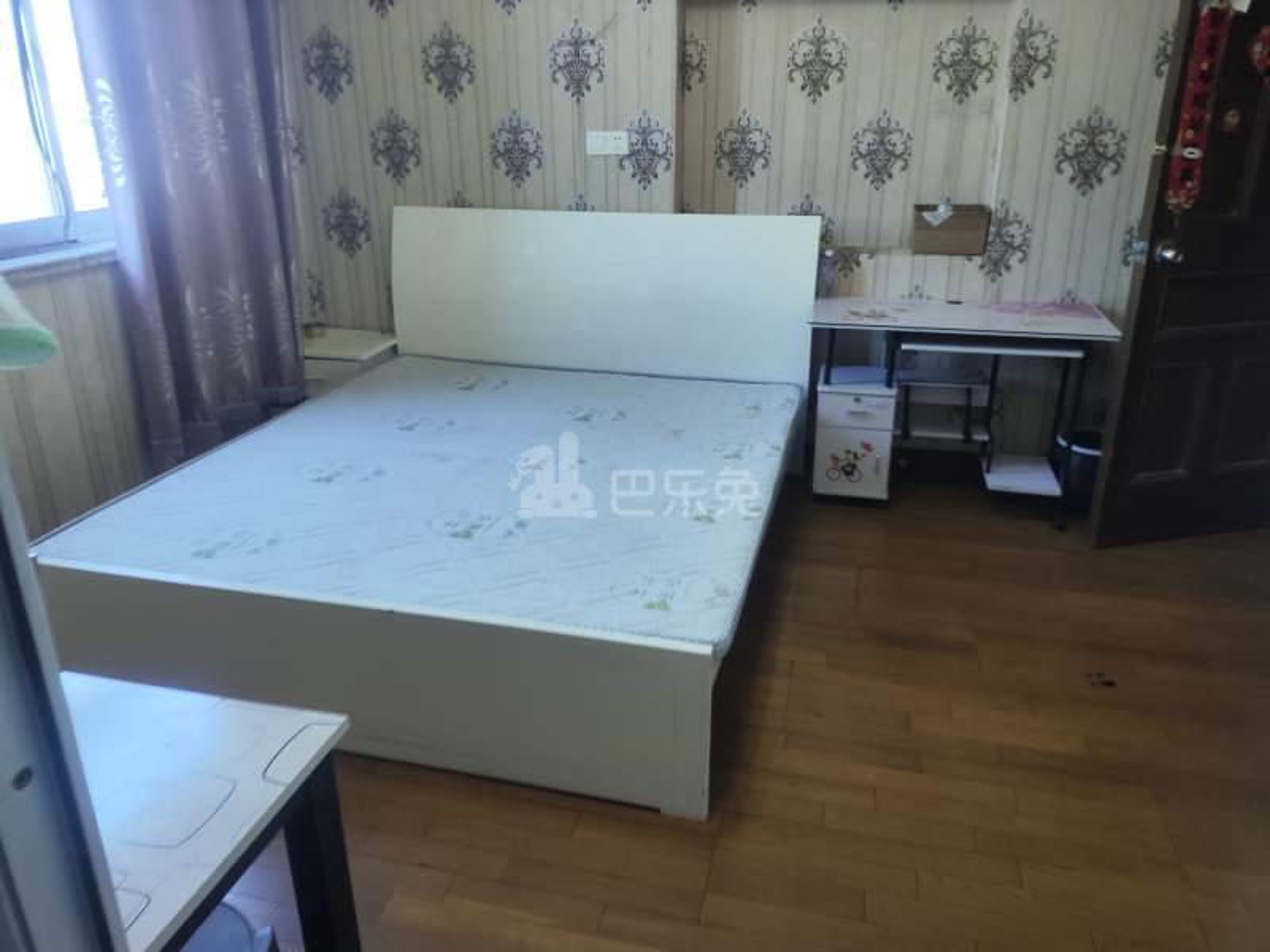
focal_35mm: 25
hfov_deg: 69.4
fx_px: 917
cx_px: 635
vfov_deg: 54.9
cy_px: 476
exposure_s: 1/33.3
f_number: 1.79
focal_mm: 4.71
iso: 80
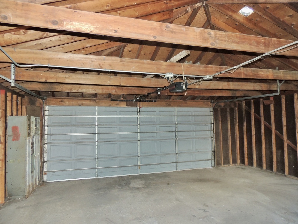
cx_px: 149
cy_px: 112
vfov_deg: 56.8
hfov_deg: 71.6
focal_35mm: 24
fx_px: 207
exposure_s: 1/30
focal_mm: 4.3
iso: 360
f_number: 3
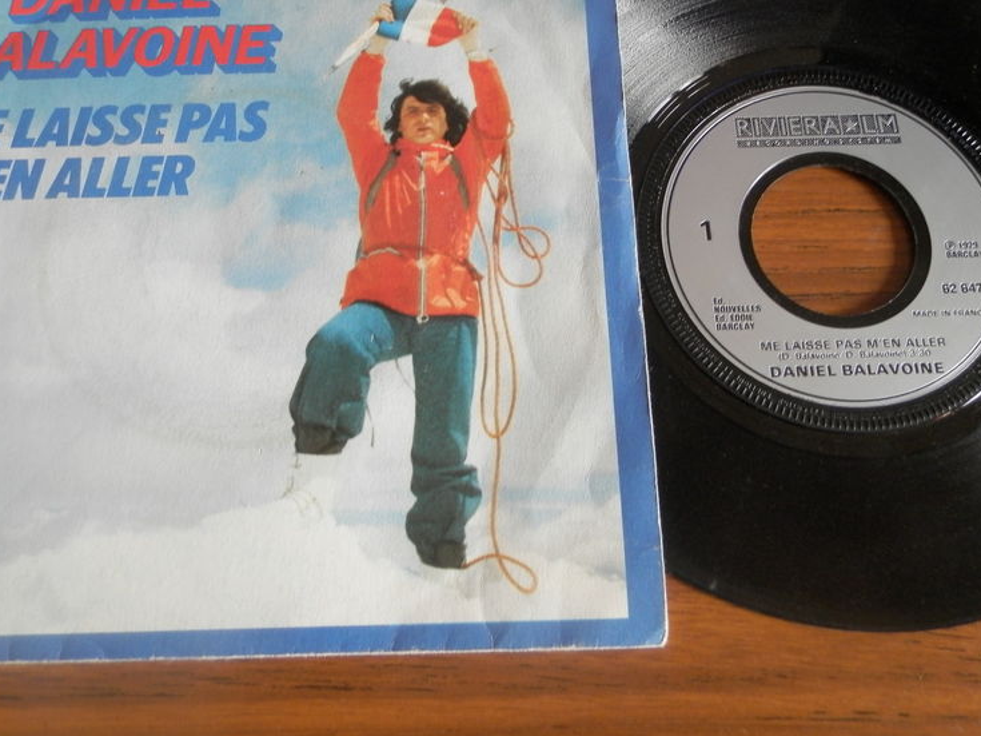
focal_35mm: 34
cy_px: 277
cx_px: 482
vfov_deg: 41.5
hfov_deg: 54.0
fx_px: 963
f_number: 3.1
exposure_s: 1/13
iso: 200
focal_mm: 4.5
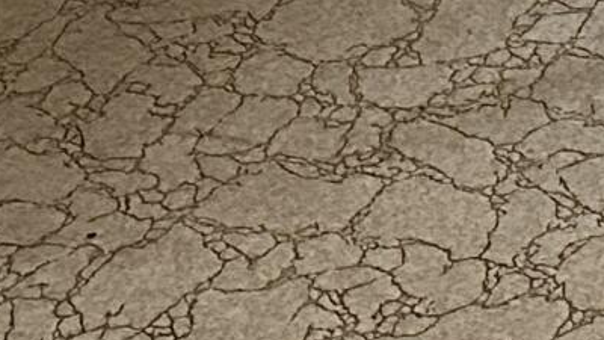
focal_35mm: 196
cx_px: 1267
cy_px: -1275
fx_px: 3139
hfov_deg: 10.1
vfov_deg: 5.1
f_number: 1.78
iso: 640
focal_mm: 6.86
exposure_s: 1/60
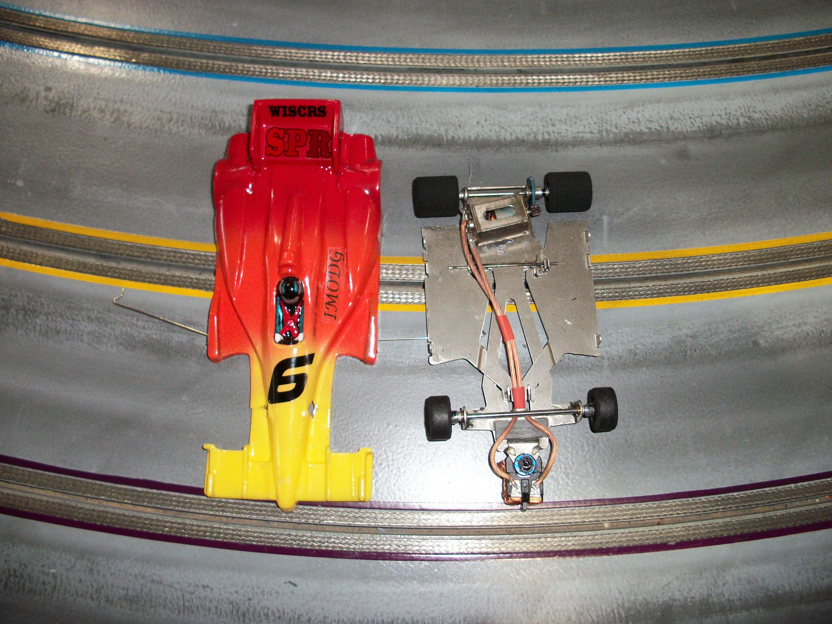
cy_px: 312
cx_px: 416
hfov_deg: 52.6
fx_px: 841
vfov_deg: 40.7
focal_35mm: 35
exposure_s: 1/30
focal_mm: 6.3
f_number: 3.1
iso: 160
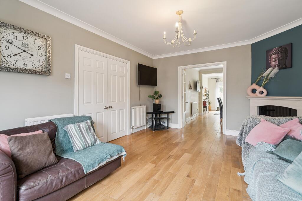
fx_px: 134
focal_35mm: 16
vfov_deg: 73.8
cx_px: 151
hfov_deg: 96.7
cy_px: 100
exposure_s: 1/6
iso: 320
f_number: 5.6
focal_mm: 16
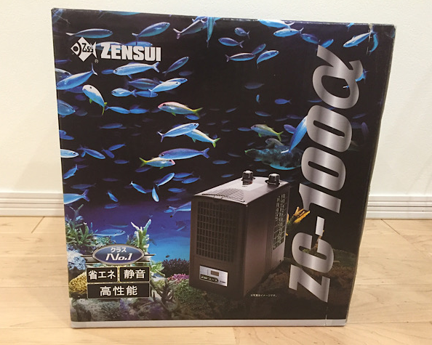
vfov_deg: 47.1
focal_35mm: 31
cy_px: 175
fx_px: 396
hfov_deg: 57.2
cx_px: 209
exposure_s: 1/30
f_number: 2.2
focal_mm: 4.15
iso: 250
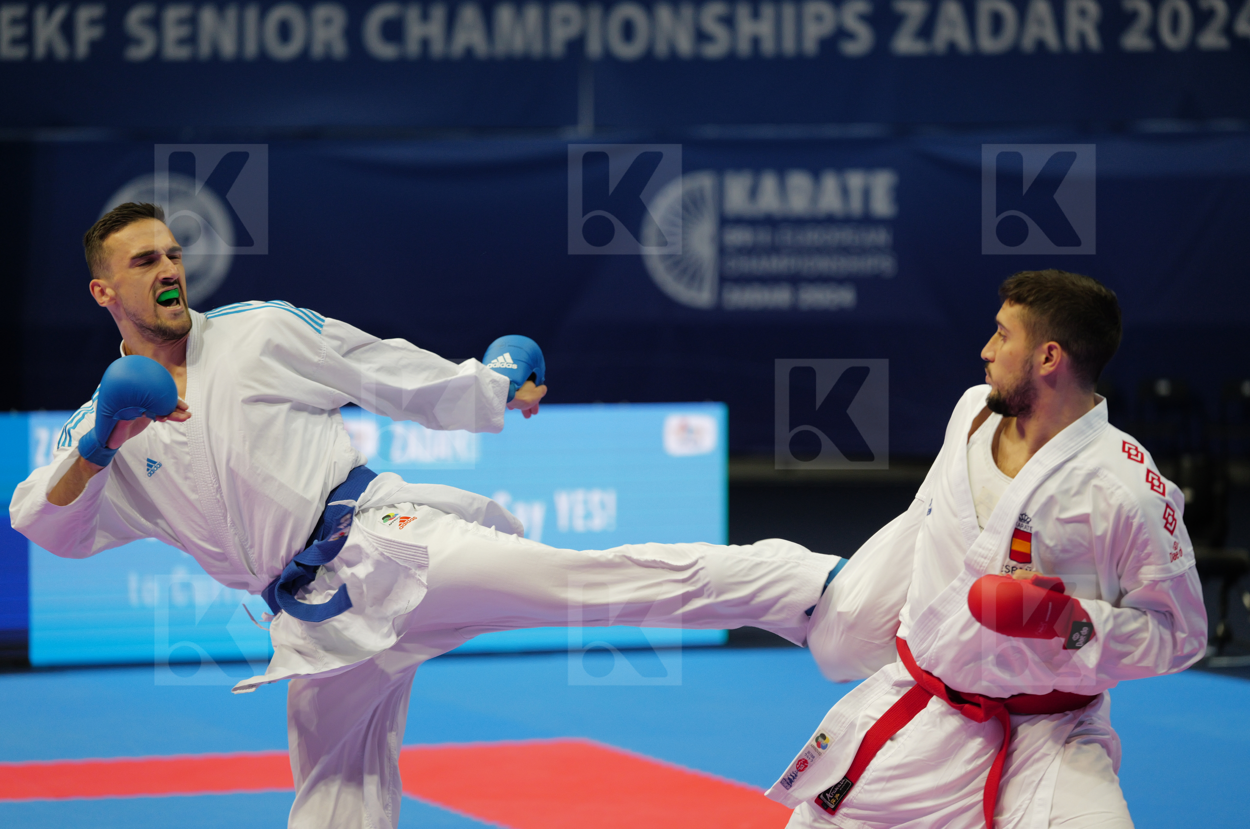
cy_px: 414
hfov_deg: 16.4
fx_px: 4333
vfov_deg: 10.9
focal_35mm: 125
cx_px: 625
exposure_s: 1/1000
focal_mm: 125
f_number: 2.8
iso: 1600
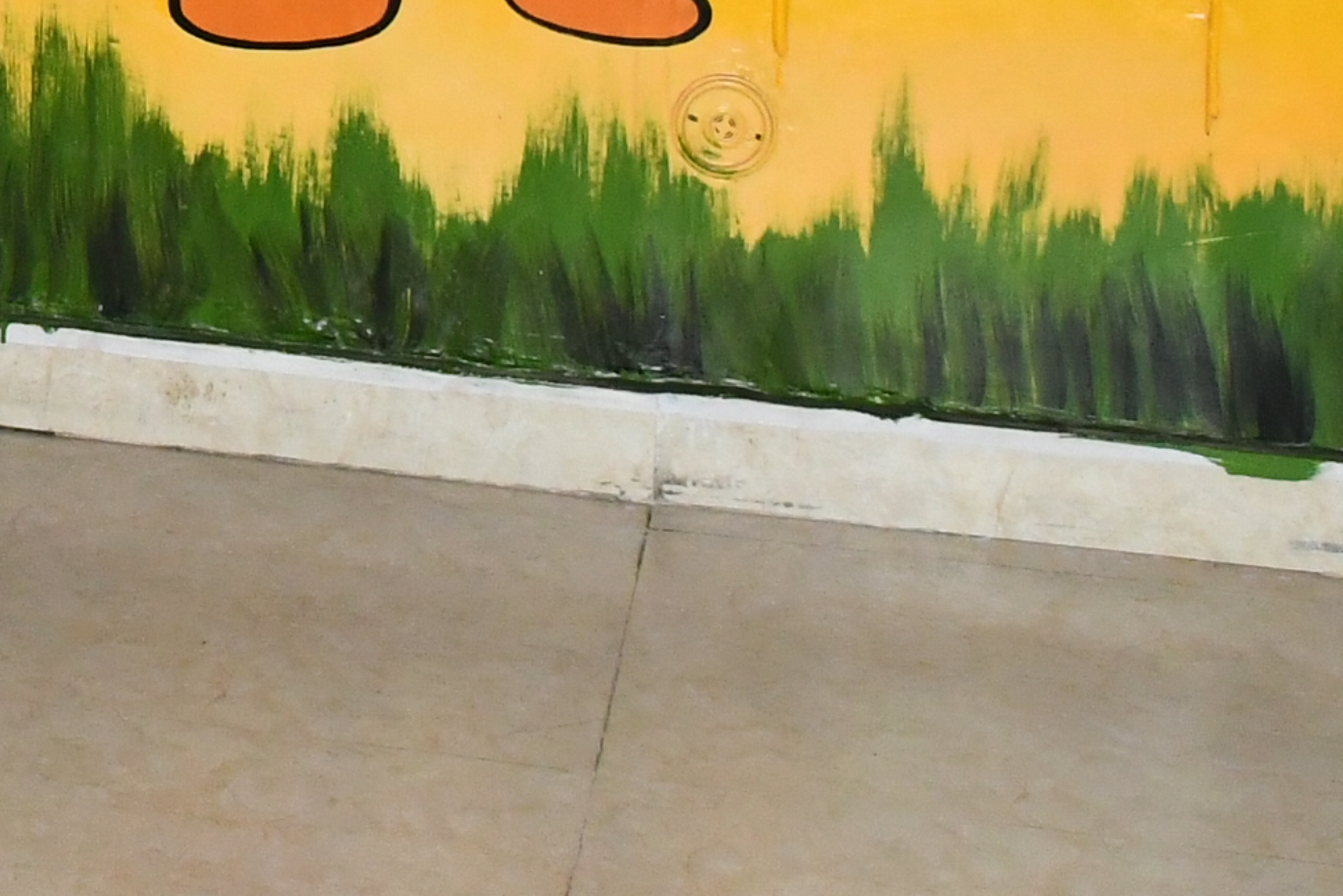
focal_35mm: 142
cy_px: -961
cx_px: -721
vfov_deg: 9.0
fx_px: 5298
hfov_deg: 13.5
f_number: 6.3
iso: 2000
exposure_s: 1/60
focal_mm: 22
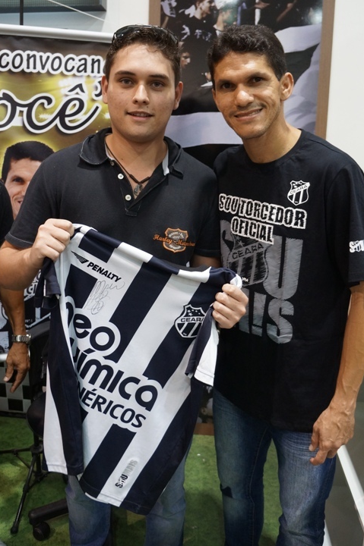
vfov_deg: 61.8
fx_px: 456
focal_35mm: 30
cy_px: 247
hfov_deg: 43.5
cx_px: 182
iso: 1250
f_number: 4
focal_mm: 18
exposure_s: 1/60
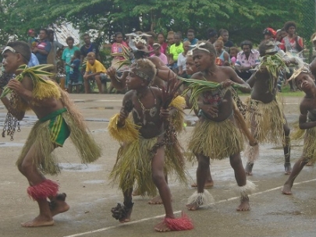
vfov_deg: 10.1
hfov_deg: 13.4
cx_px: 209
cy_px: 93
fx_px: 1342
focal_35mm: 147
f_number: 5.1
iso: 100
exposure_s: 1/160
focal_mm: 16.4
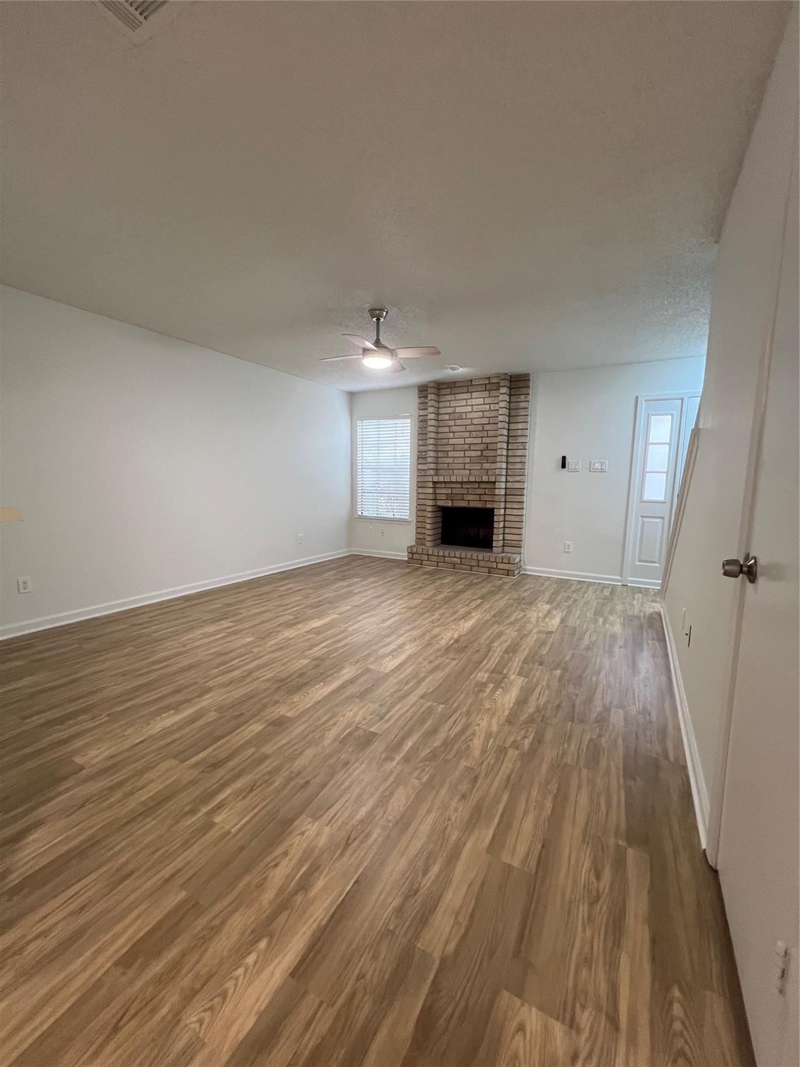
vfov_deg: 106.2
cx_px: 400
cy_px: 534
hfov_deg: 89.9
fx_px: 401
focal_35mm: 13
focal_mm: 1.57
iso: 160
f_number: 1.8
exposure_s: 1/60
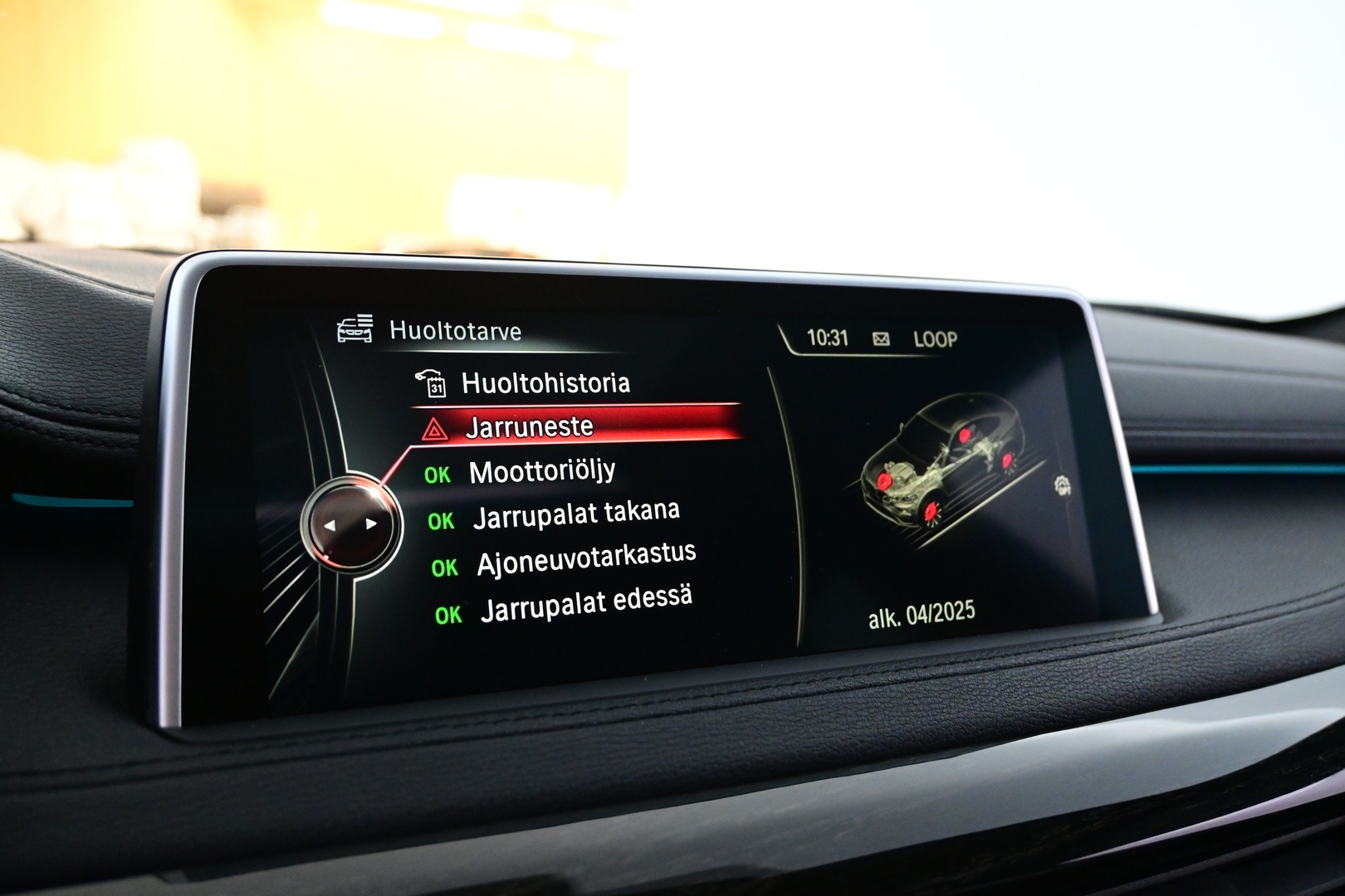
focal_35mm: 33
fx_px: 1233
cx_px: 672
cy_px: 448
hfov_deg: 57.2
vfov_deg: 40.0
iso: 2800
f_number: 4
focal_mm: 22
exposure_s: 1/40
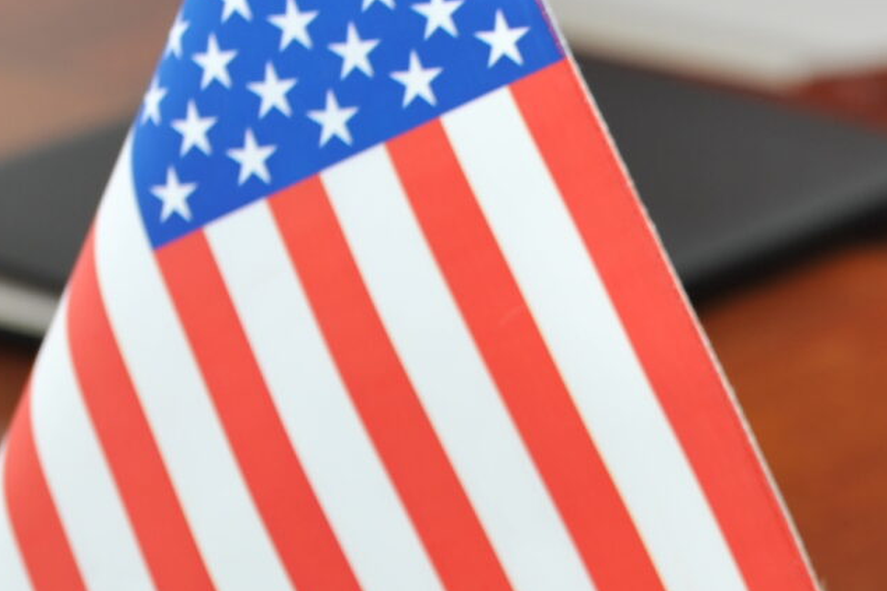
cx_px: 1101
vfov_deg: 4.9
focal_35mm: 282
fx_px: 6946
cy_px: 646
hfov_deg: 7.2
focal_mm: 70
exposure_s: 1/60
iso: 200
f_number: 5
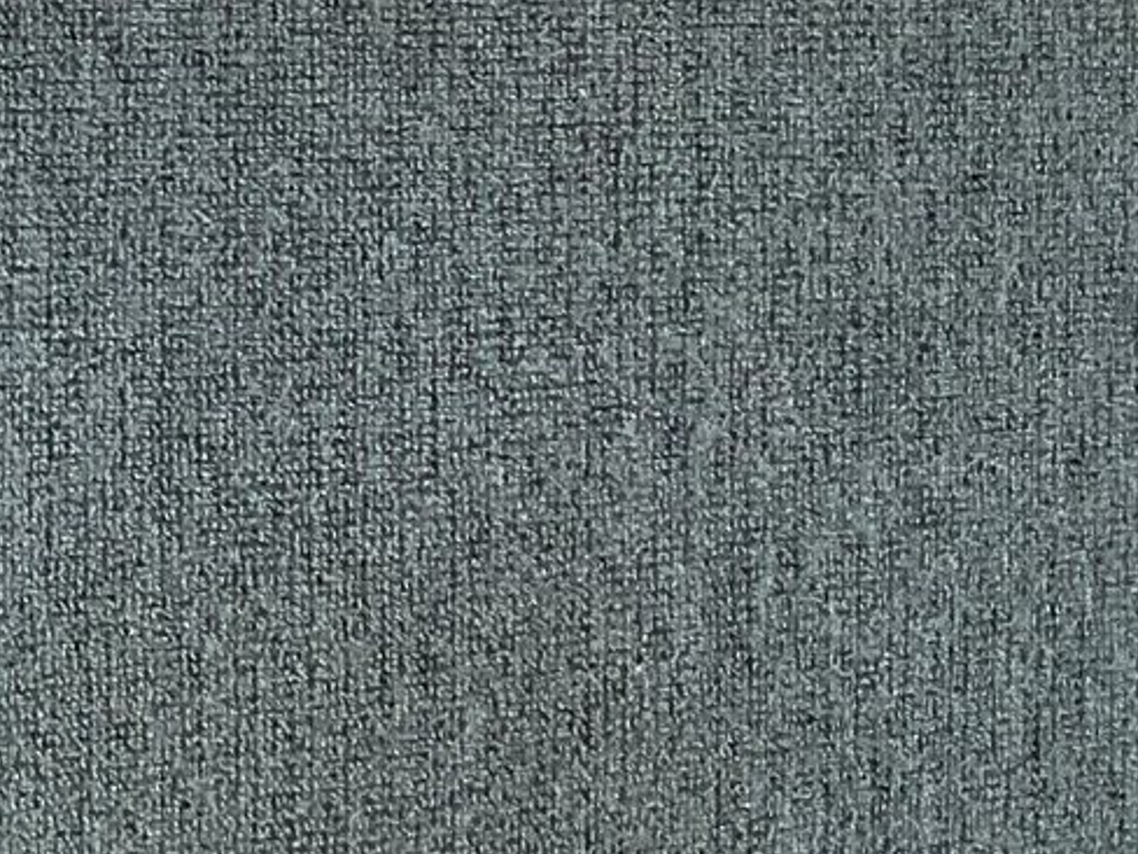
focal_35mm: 90
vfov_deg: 15.9
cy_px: -99
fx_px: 2959
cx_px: -267
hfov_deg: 20.2
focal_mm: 3
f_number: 1.8
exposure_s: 1/60
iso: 160
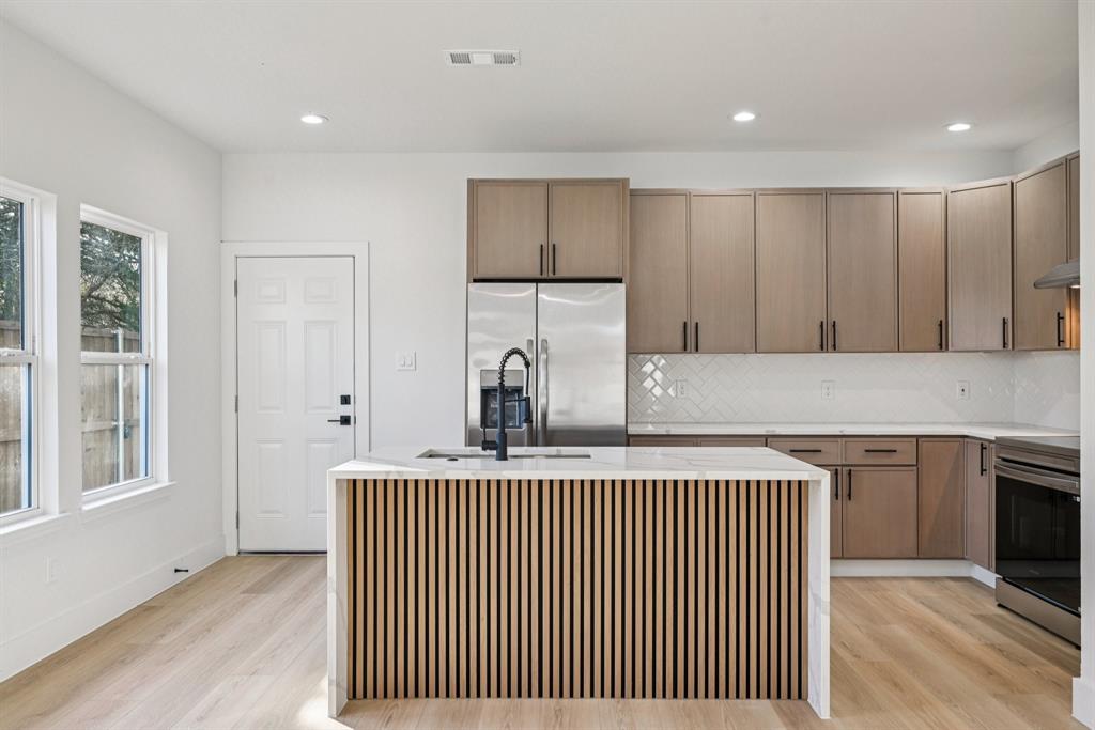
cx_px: 548
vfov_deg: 50.4
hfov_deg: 70.4
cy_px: 365
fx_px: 776
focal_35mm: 26
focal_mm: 25.5
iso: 400
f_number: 8
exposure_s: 1/40
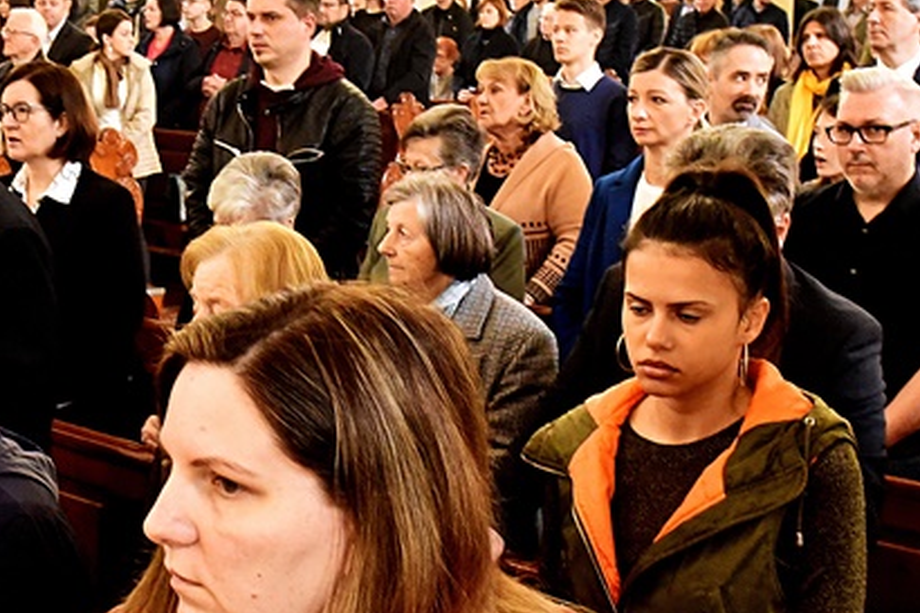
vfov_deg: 22.6
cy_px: 355
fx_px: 1533
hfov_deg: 32.9
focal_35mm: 60
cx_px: 251
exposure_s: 1/40
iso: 6400
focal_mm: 24
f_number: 8
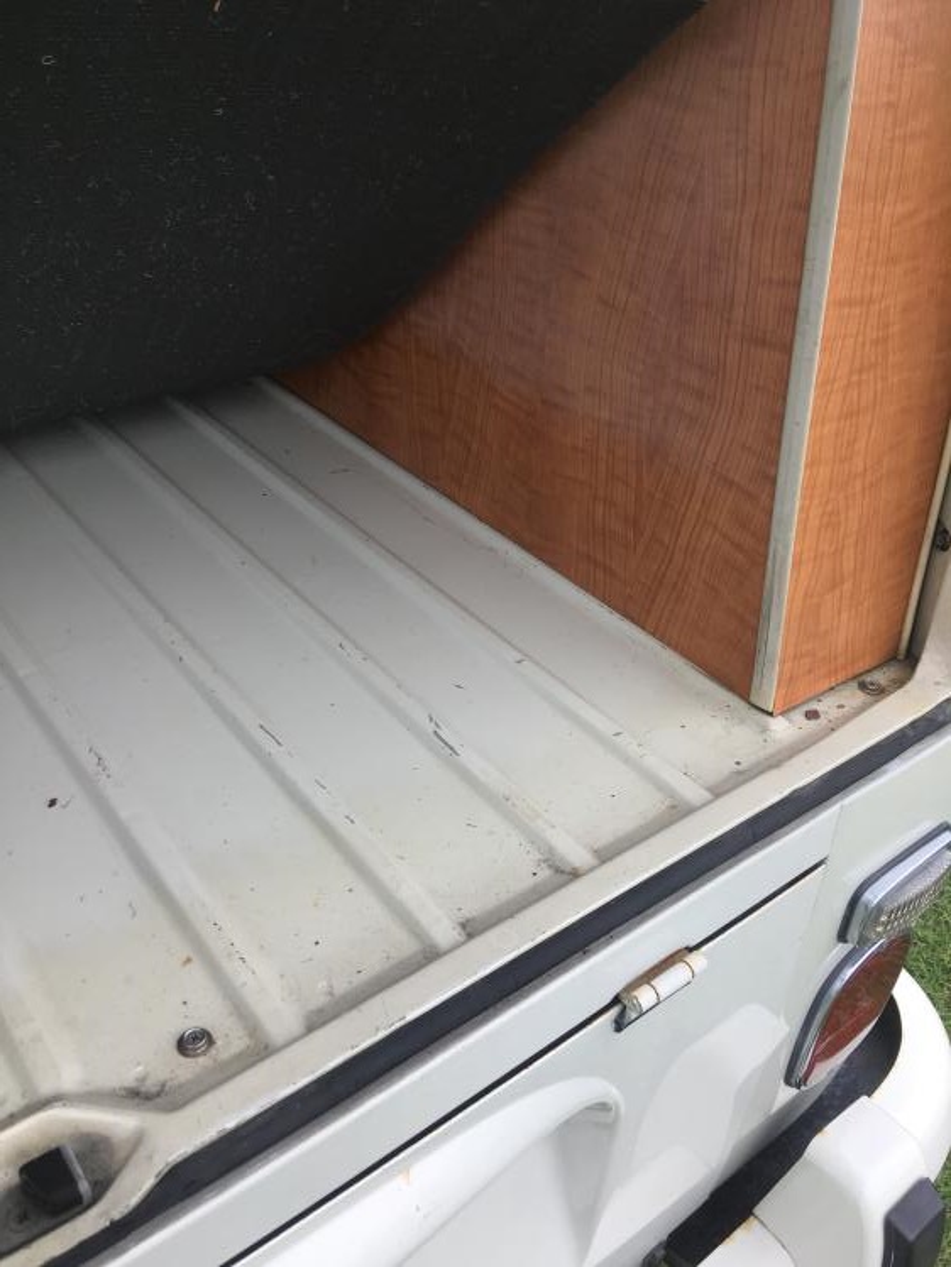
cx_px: 476
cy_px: 634
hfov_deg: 48.2
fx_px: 1062
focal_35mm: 29
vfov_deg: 61.7
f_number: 2.2
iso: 25
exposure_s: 1/298
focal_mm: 4.15
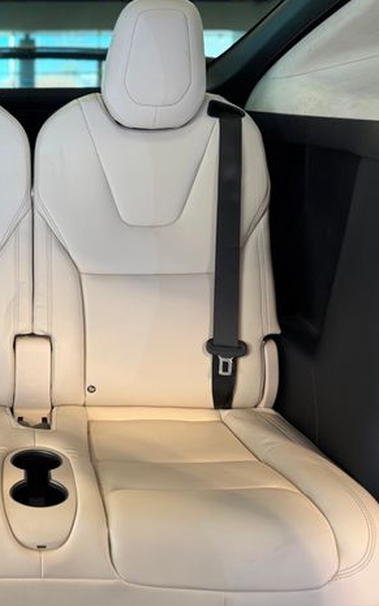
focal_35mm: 35
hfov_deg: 33.7
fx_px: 578
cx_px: 16
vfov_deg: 55.3
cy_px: 301
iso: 200
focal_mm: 6.76
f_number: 1.78
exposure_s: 1/60
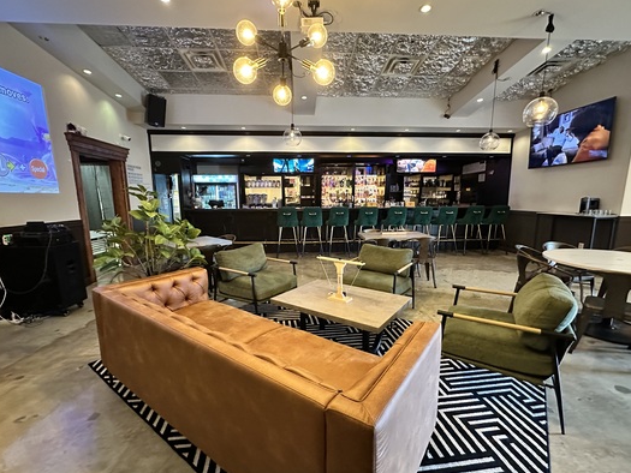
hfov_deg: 94.5
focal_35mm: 16
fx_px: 292
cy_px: 250
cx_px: 319
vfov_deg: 78.1
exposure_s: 1/40
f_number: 2.2
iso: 800
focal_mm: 2.22
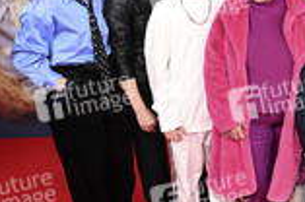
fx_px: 765
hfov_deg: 20.2
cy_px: 50
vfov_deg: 15.0
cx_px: 421
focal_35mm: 90
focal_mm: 31.5
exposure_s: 1/200
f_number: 5
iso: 800
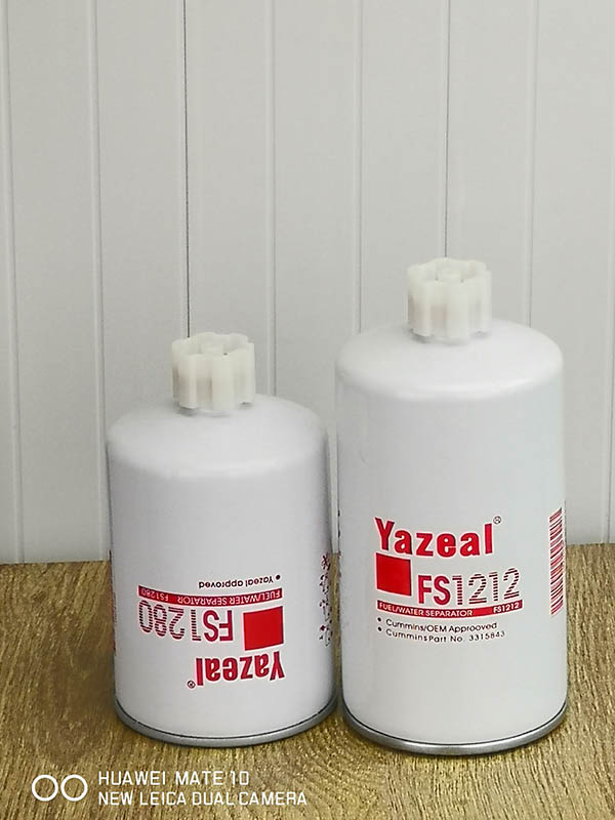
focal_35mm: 129
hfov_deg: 11.5
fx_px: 3056
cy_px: 410
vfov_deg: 15.3
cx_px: 308
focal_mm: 3.95
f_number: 1.6
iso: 50
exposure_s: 1/50
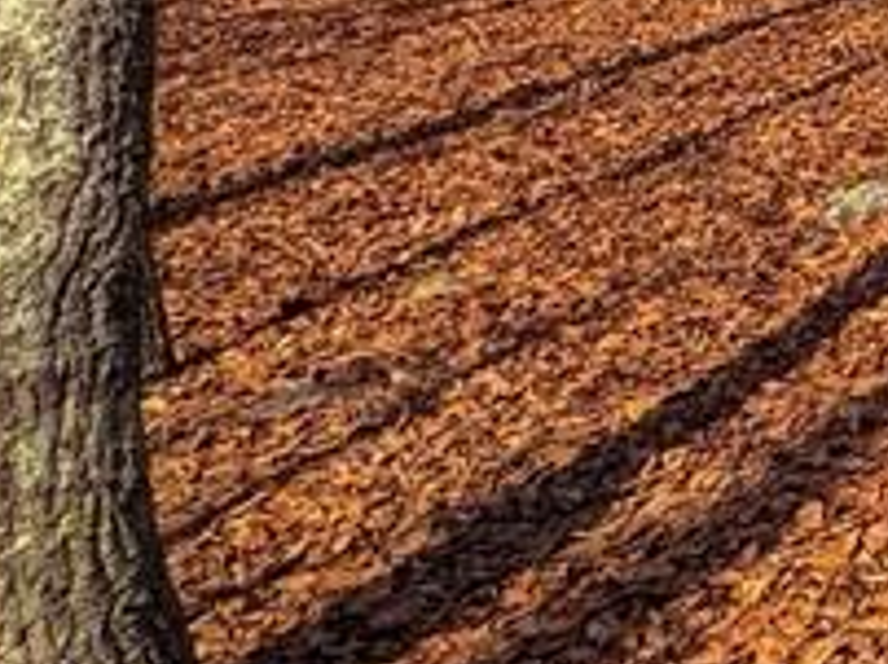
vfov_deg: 18.6
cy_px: -290
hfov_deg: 17.8
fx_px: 1819
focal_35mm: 71
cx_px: 1833
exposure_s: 1/1160
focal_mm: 2.22
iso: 40
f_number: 2.2
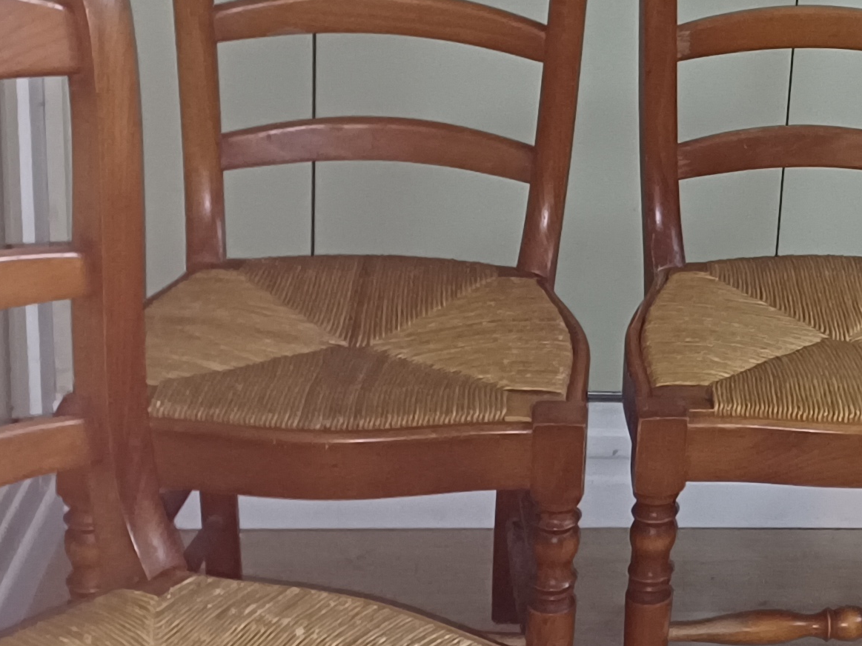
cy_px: 96
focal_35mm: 86
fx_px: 2141
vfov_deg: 17.0
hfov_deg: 21.3
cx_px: 1015
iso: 400
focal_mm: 4.65
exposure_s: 1/33.3
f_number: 1.8
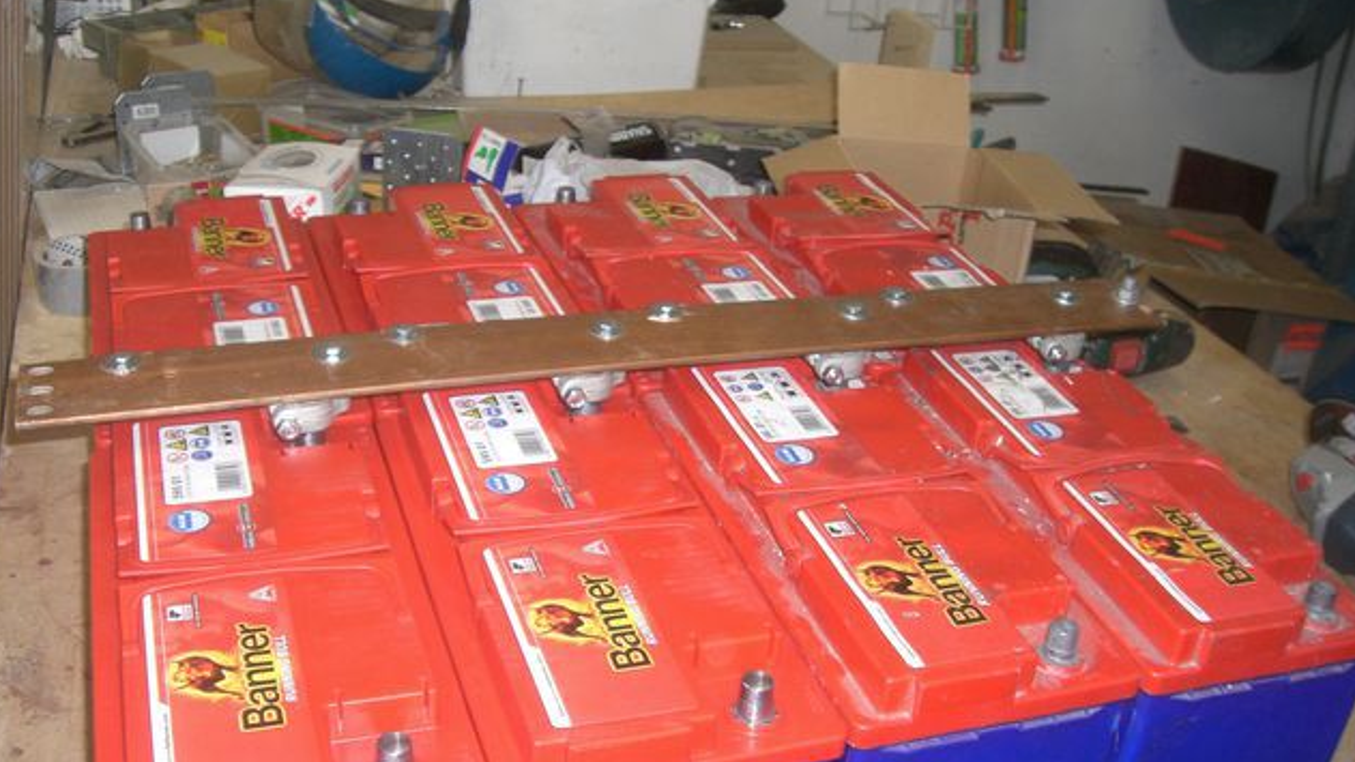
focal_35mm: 42
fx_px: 1509
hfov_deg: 48.4
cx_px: 672
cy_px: 492
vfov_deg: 28.2
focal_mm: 6.2
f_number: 2.7
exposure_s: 1/60
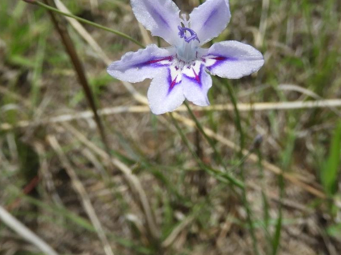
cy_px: 97
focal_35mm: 47
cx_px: 185
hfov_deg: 40.4
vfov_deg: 30.7
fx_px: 463
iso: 100
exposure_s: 1/1600
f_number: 3.3
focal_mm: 4.3
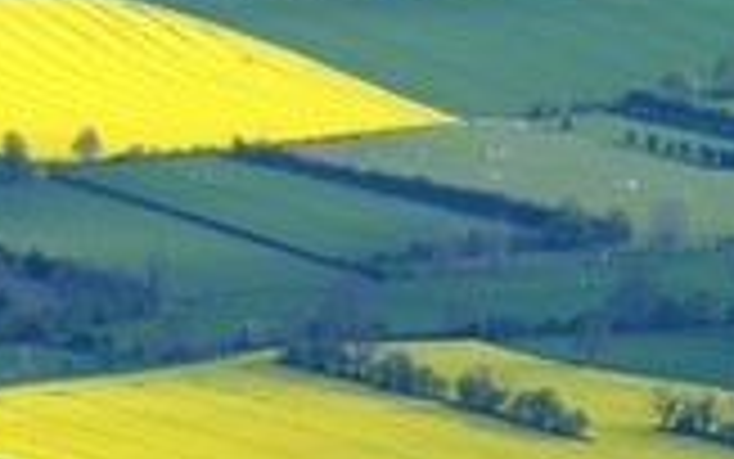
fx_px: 10486
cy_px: 234
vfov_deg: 2.5
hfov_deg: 4.0
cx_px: 297
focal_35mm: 524
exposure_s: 1/1600
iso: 400
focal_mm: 200
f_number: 4.5
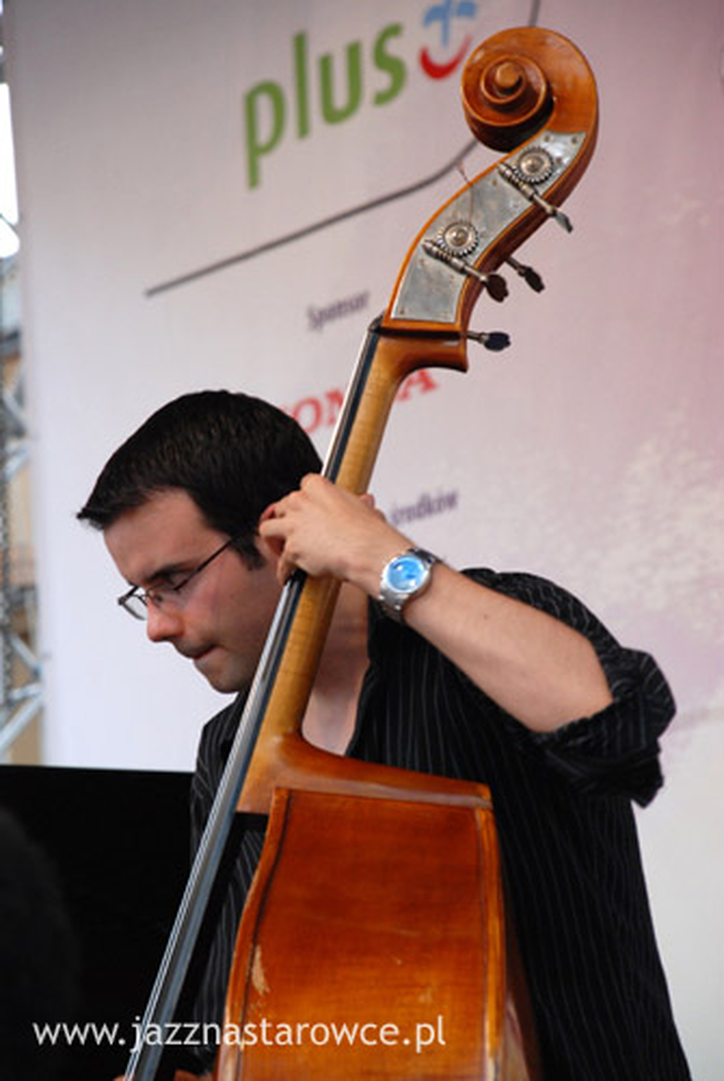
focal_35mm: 158
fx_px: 4735
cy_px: 540
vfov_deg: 13.0
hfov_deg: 8.7
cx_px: 362
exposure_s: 1/80
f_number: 5.6
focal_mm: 105
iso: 800
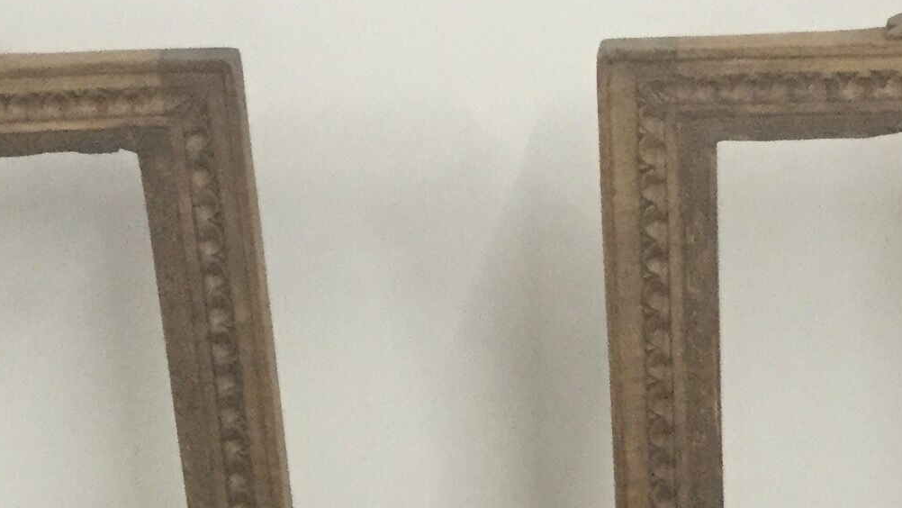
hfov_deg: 19.4
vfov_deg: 10.6
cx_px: 538
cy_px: 760
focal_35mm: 110
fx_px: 2631
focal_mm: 3.3
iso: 250
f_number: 2.4
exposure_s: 1/33
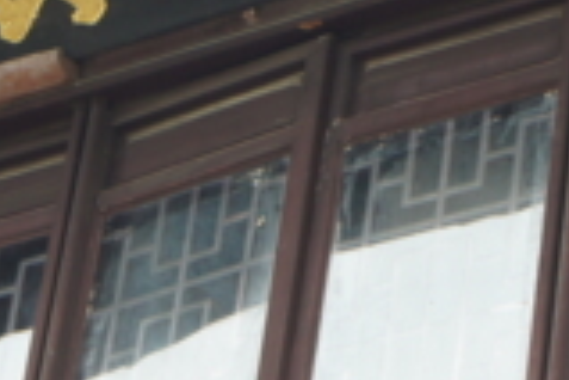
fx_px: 4181
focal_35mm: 265
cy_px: 165
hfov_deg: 7.8
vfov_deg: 5.2
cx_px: 444
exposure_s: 1/80
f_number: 8
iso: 200
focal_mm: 35
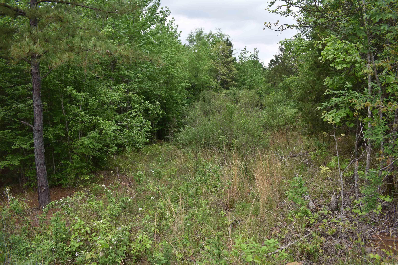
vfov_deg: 47.9
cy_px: 132
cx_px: 199
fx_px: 298
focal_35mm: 27
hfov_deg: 67.4
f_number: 5.6
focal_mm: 18
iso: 320
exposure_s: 1/250
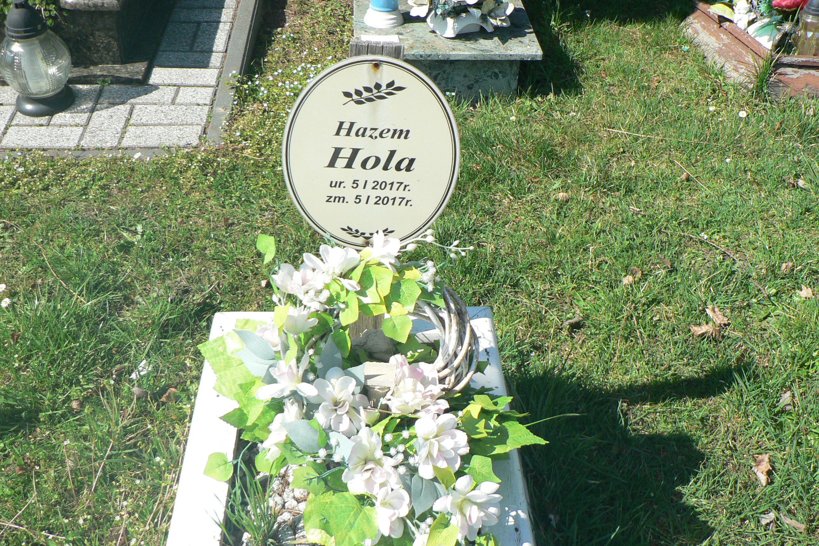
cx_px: 411
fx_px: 865
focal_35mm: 38
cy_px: 285
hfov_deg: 50.7
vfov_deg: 35.1
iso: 100
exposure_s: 1/1000
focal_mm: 6
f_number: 2.8
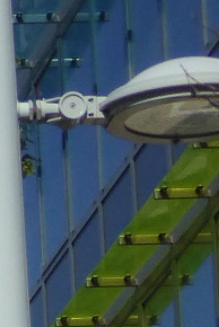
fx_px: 3914
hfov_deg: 3.1
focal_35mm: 430
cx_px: -526
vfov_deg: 4.6
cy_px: 874
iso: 160
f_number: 4.2
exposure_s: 1/1300
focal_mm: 10.3
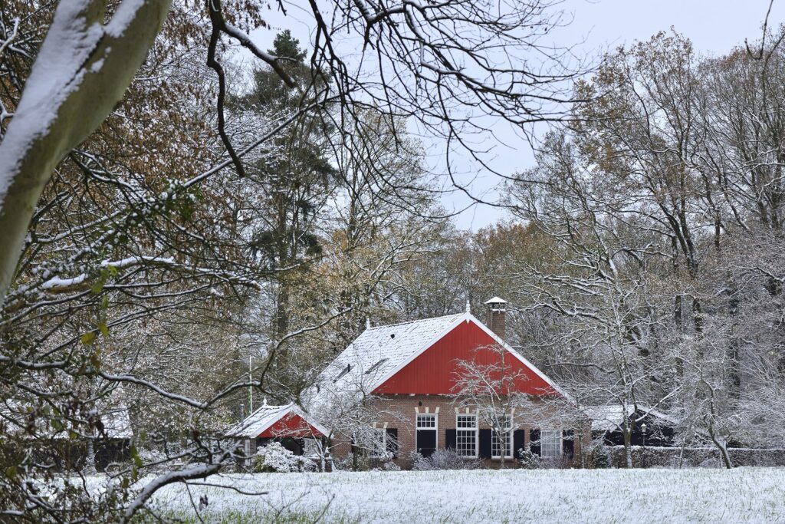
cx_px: 392
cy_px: 262
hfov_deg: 19.5
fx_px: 2290
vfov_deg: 13.0
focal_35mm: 105
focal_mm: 105
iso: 400
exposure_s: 1/100
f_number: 9
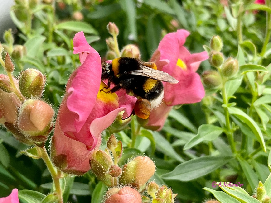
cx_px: 136
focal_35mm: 29
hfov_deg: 61.7
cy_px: 102
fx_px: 227
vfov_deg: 48.2
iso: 16
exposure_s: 1/297
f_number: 1.8
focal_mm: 3
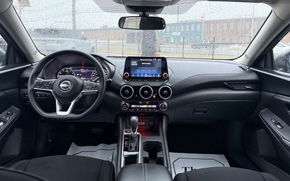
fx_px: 206
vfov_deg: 47.3
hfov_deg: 70.4
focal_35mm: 26
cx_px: 146
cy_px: 72
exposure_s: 1/48
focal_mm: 6.76
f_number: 1.78
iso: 800
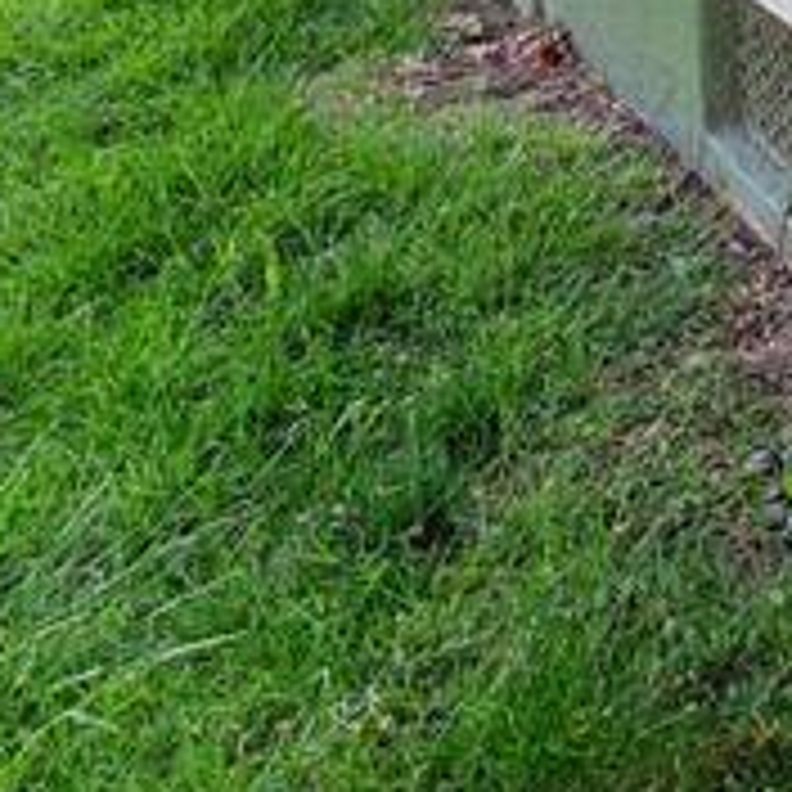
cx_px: 1976
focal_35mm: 72
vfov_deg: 18.7
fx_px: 1864
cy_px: -626
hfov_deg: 14.3
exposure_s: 1/80
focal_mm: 7
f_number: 5.6
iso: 200
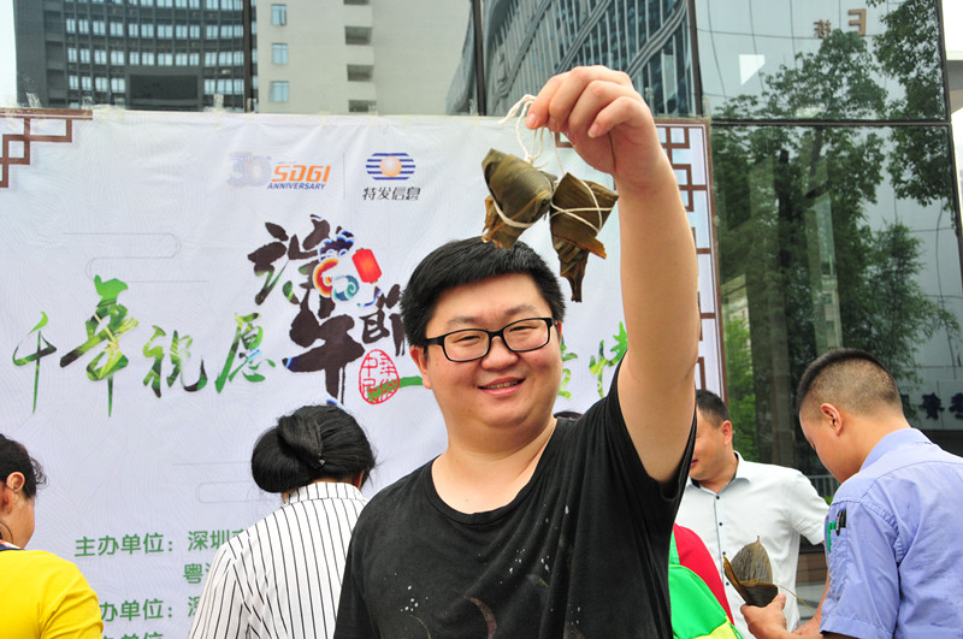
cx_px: 482
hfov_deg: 48.0
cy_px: 320
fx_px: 1082
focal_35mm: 40
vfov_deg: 32.9
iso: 500
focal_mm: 27
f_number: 8
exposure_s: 1/250
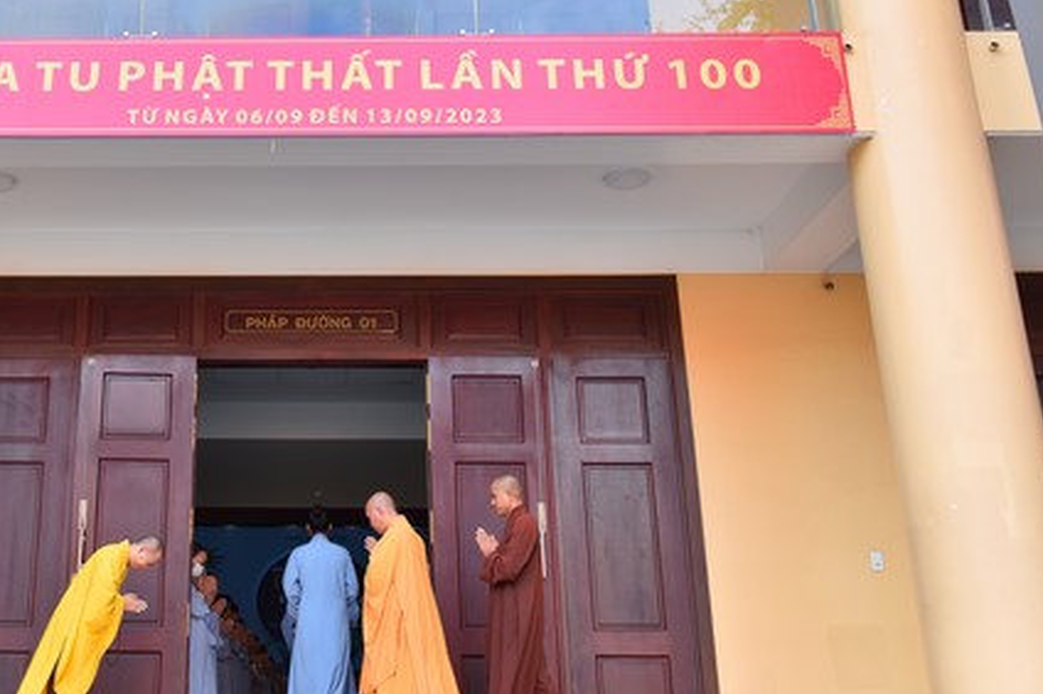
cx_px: 280
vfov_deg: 29.1
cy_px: 247
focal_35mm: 46
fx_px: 1332
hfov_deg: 41.7
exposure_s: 1/160
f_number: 5.6
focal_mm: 30
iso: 160
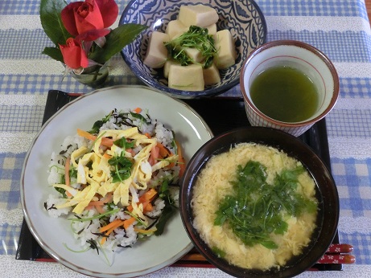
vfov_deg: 38.7
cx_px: 186
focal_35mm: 37
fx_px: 397
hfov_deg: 50.1
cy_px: 139
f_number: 4.1
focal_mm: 6.5
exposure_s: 1/30
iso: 800
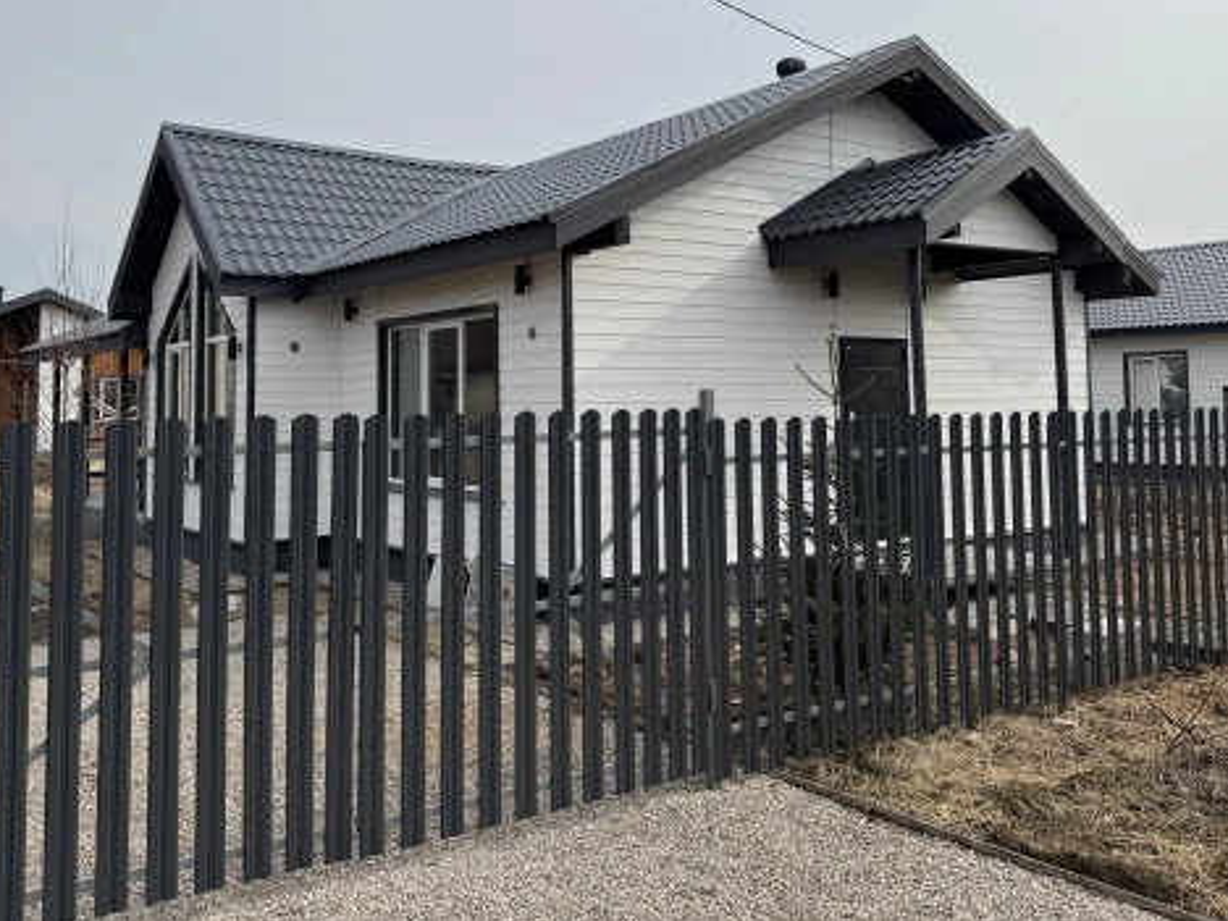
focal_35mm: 32
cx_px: 577
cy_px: 312
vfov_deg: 43.6
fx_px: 1135
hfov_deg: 56.8
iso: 80
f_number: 1.78
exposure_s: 1/6410
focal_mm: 6.76
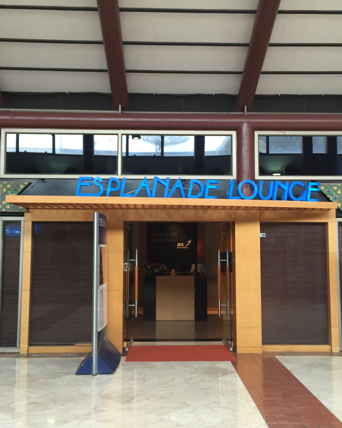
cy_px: 213
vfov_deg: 47.9
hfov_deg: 39.2
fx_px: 481
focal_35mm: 38
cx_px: 177
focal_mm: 4.15
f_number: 2.2
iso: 100
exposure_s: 1/30
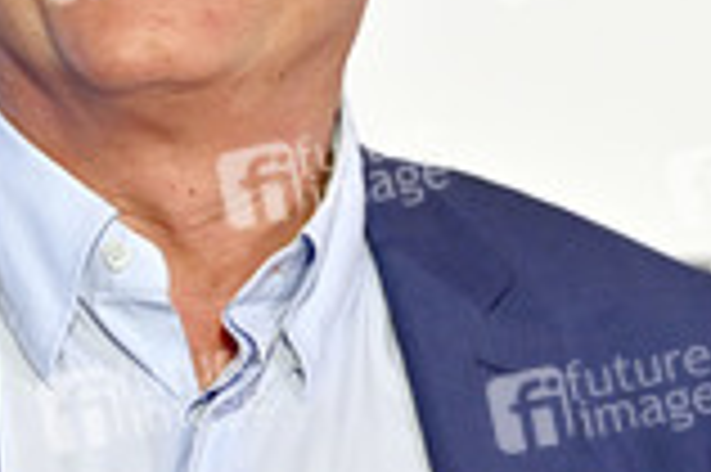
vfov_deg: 5.2
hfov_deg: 7.9
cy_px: 63
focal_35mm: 262
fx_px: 5169
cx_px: 214
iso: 1250
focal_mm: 92
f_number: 2.8
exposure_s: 1/400
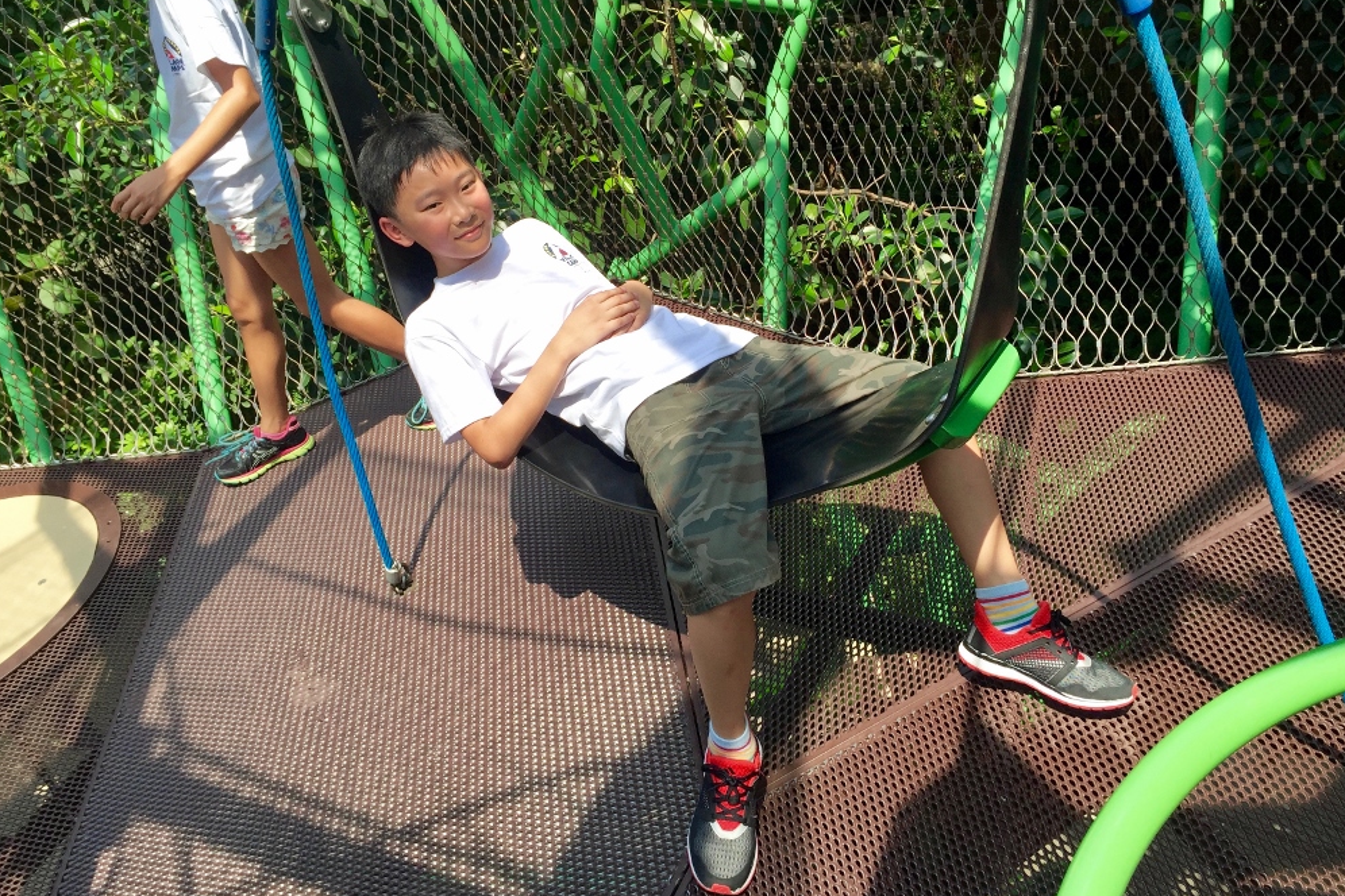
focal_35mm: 31
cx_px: 672
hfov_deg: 60.3
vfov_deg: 42.3
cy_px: 412
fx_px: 1158
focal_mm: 4.15
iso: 32
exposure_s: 1/964
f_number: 2.2
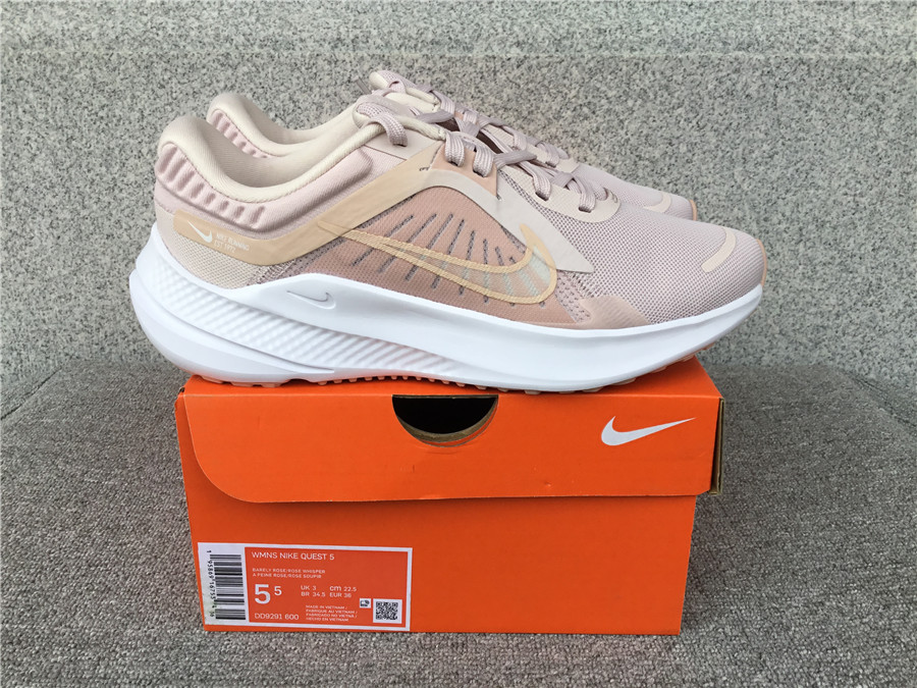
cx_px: 458
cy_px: 344
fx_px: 821
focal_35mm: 31
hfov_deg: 58.4
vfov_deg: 45.4
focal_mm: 3.3
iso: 25
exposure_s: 1/197
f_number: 2.4
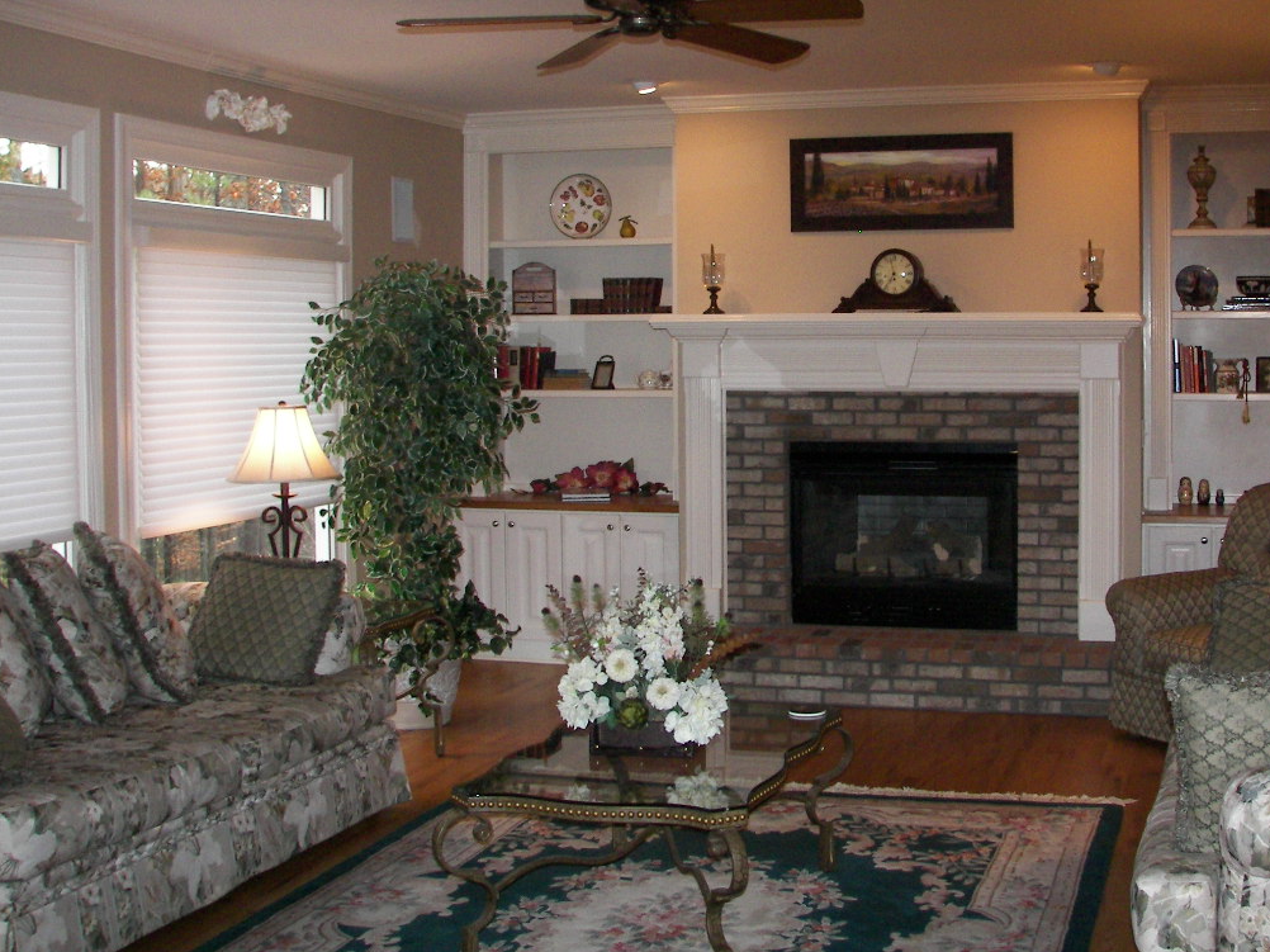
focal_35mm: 46
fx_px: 1687
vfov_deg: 31.4
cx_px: 801
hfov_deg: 40.9
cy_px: 375
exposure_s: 1/30
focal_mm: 6
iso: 160
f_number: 2.8
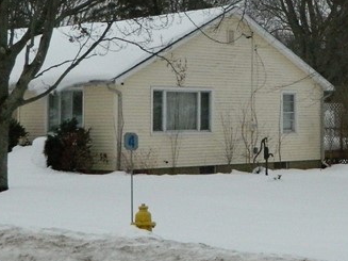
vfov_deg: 15.1
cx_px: 275
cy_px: 21
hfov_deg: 20.0
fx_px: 975
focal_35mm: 97
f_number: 3.2
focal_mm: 5.6
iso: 400
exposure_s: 1/320
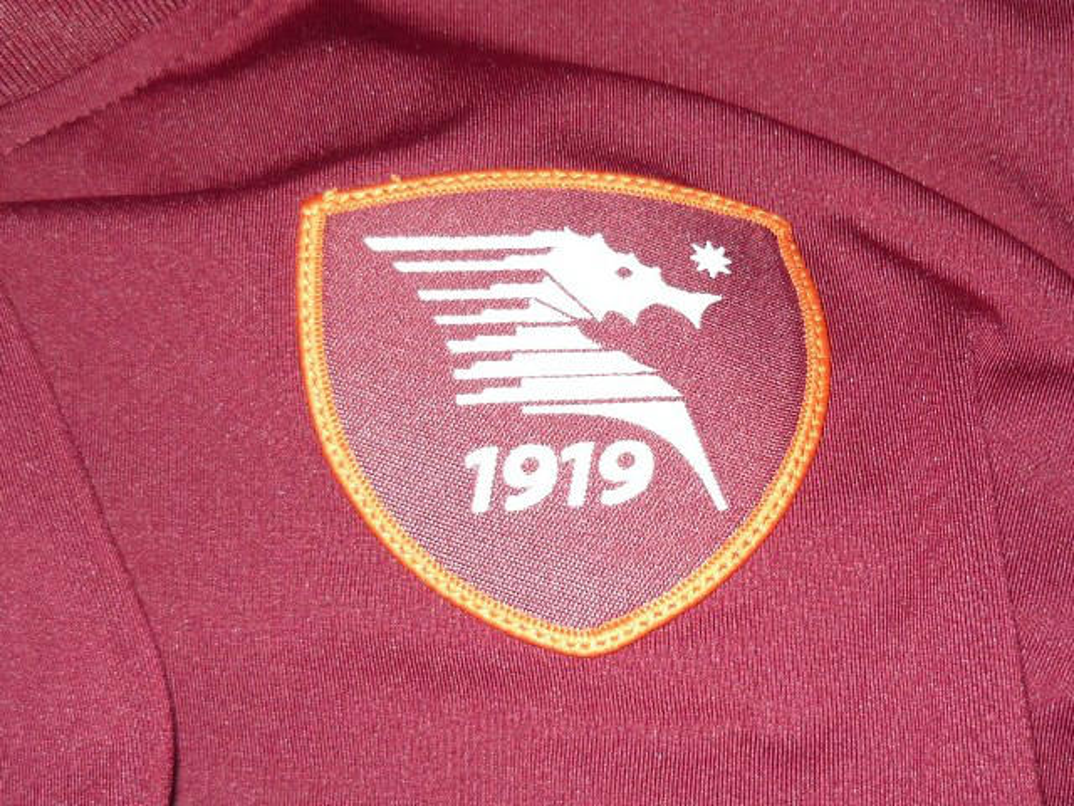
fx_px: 1893
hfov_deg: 31.7
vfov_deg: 24.0
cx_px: 537
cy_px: 403
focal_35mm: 61
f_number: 2.9
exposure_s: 1/30
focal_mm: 6.3
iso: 100
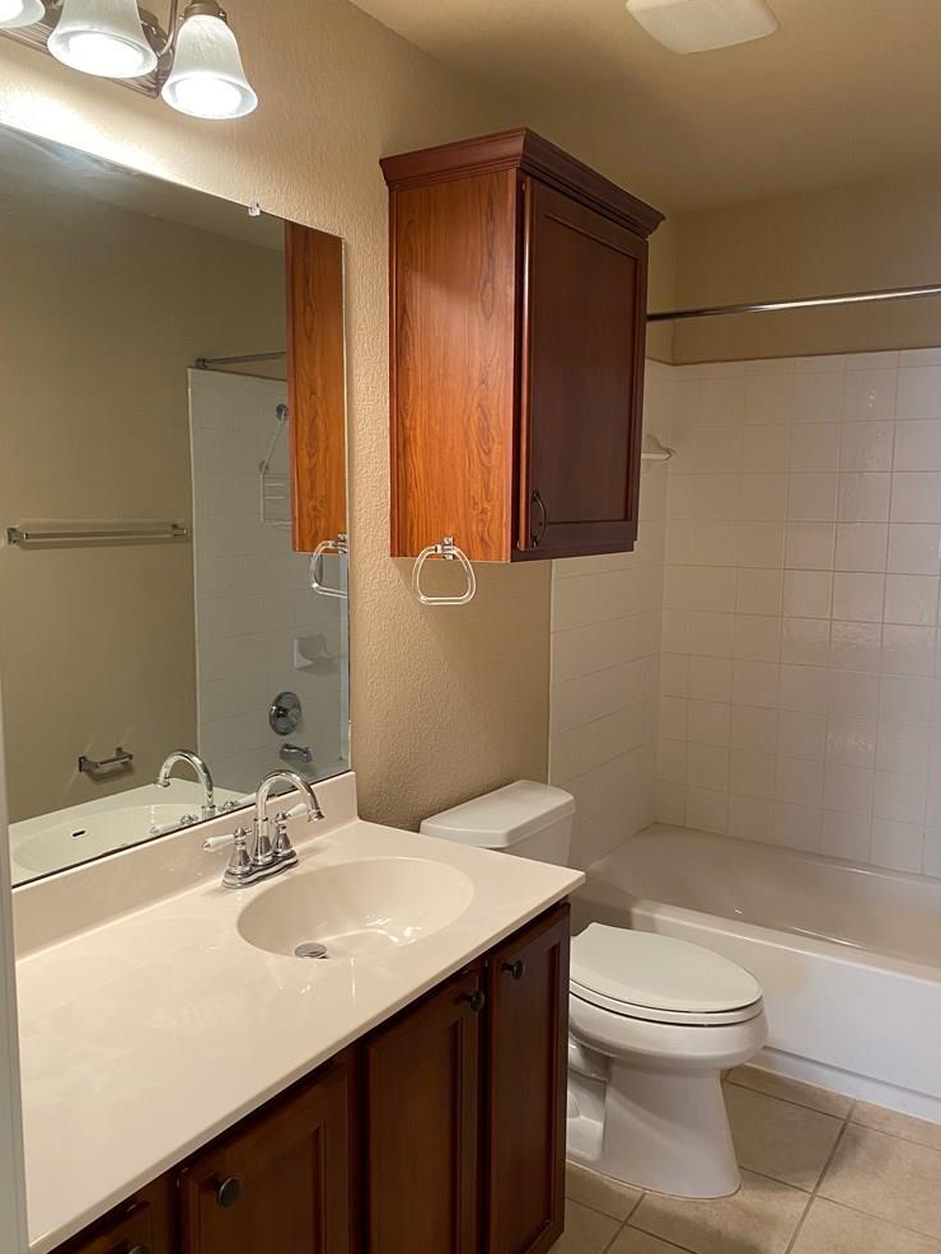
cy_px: 641
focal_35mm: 27
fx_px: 978
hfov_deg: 51.4
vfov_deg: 65.3
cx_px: 479
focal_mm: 4.25
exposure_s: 1/60
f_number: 1.8
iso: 160
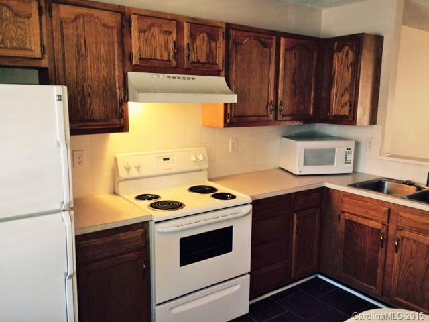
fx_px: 359
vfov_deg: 48.2
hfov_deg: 61.7
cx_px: 214
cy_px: 161
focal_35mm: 29
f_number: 2.2
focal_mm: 4.15
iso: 64
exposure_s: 1/30
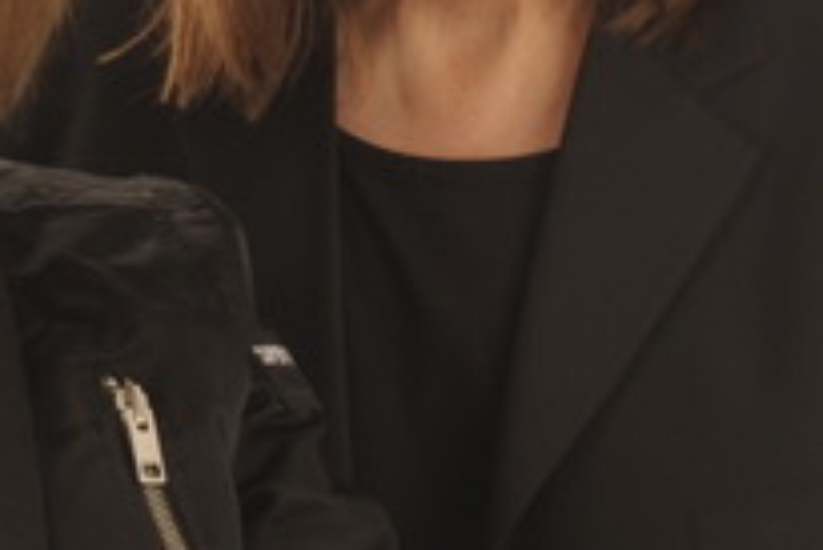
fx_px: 7847
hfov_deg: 5.9
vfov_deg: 4.0
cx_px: -518
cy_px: 707
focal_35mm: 343
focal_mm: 55
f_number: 8
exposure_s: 1/80
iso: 200
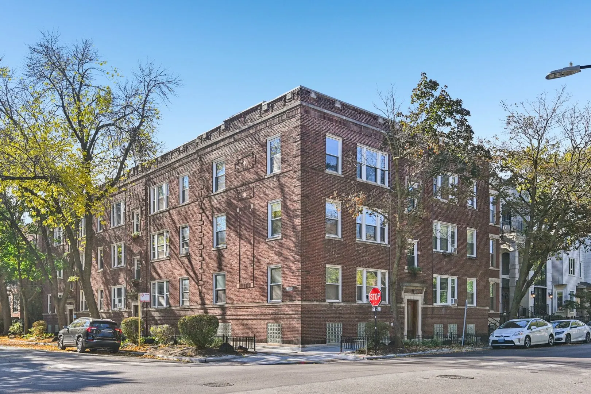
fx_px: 492
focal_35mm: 30
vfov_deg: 43.6
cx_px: 296
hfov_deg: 61.9
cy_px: 197
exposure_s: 1/1000
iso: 800
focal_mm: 30
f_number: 8
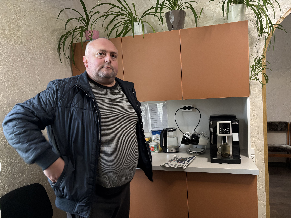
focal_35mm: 26
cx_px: 146
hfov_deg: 67.3
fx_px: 219
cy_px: 109
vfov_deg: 53.1
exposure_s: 1/50
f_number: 1.6
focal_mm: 5.96
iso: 250
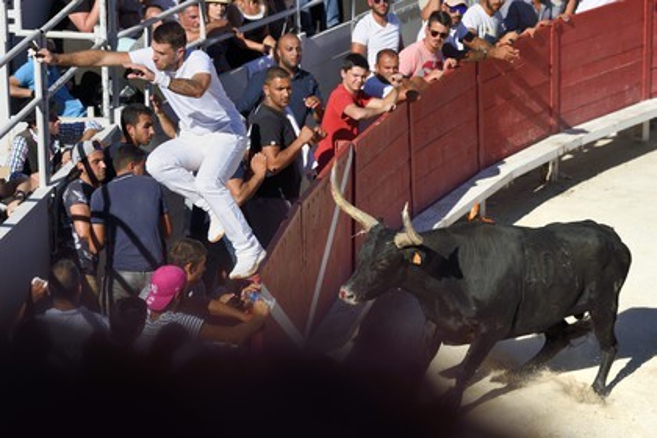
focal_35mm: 160
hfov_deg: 12.8
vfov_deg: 8.6
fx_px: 2920
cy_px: 219
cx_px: 328
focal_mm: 160
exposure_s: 1/1000
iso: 200
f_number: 5.6
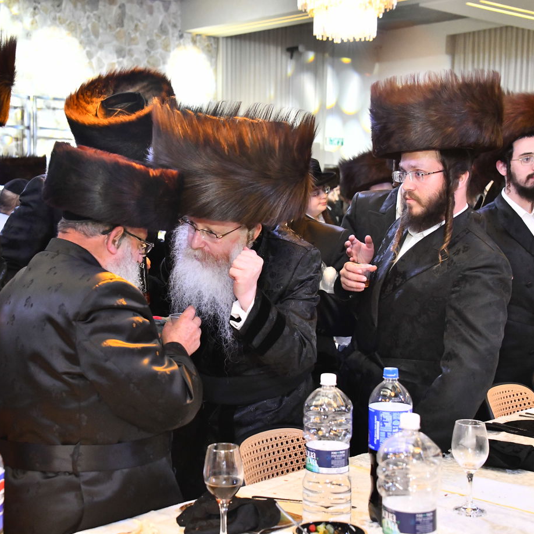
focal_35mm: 57
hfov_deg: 30.0
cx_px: 212
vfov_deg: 30.0
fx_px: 995
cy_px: 267
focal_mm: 44
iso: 2500
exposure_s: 1/125
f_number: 5.6
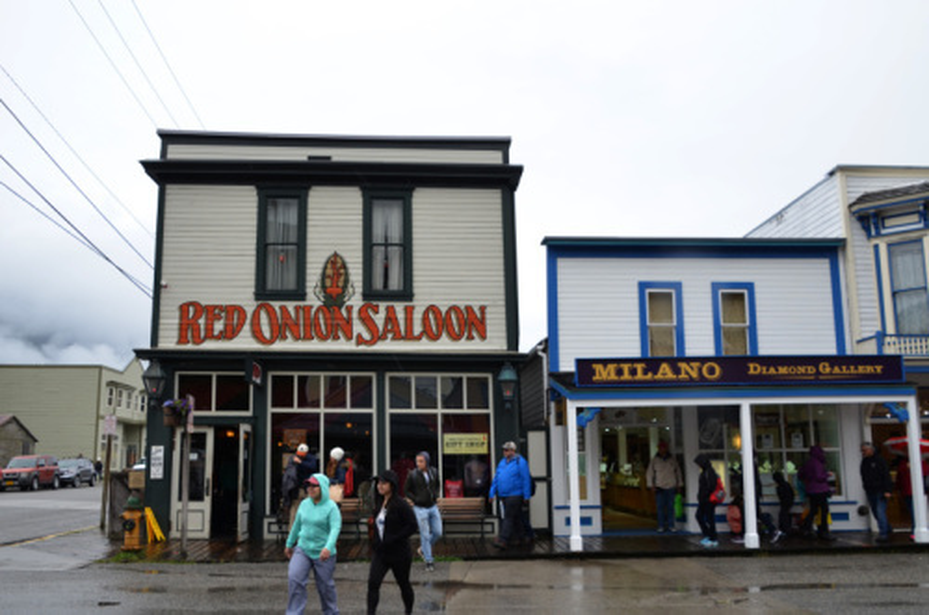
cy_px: 308
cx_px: 464
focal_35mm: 32
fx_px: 811
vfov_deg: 41.5
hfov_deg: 59.6
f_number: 8
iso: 200
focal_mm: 21
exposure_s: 1/250
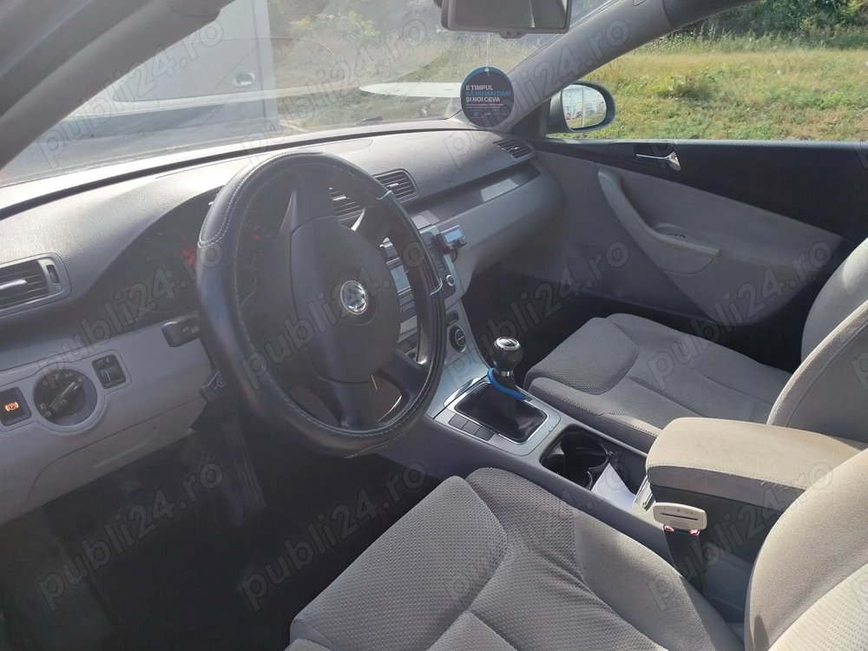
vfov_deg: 53.1
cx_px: 434
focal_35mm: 26
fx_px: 652
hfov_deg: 67.3
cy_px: 326
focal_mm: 4
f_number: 1.8
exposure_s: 1/185
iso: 25
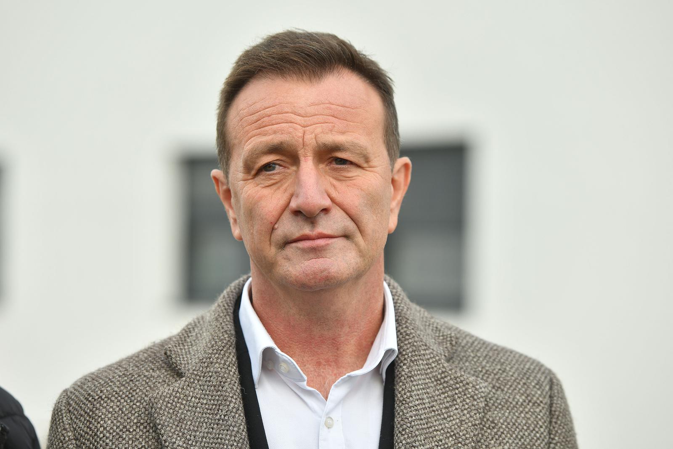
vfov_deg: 10.2
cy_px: 224
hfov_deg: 15.2
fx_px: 2524
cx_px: 336
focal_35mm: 135
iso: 160
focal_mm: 135
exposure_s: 1/500
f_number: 5
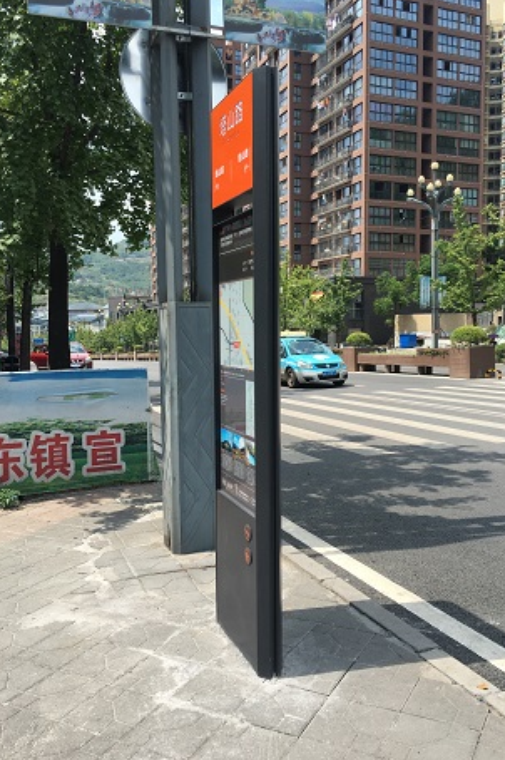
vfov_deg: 60.3
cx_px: 251
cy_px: 377
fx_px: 653
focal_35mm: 31
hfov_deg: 42.3
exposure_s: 1/801
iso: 25
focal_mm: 4.15
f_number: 2.2
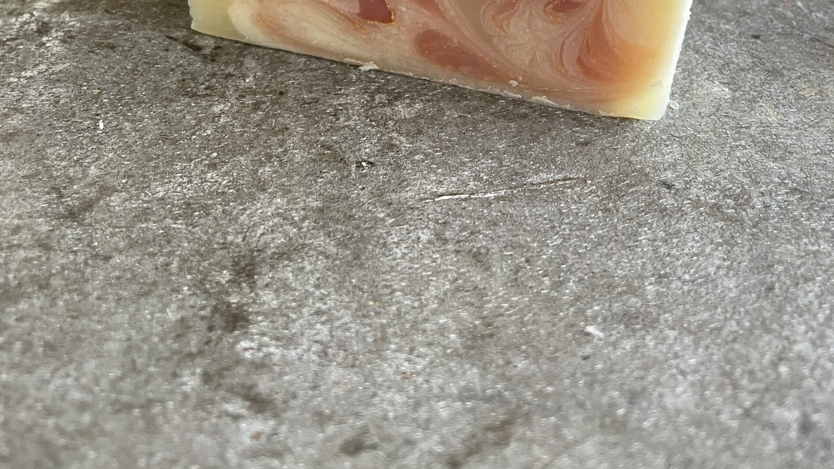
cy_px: -87
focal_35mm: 38
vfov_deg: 27.6
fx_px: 840
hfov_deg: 52.8
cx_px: 417
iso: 125
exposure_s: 1/83
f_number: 1.6
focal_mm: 4.2
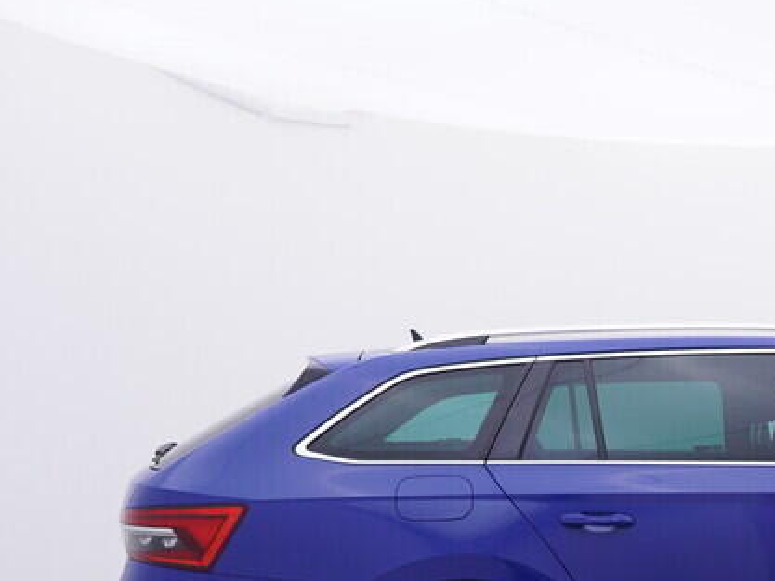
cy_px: 549
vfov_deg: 26.3
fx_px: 1191
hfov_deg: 32.2
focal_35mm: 53
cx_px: 833
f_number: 5
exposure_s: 1/80
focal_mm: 15
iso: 200
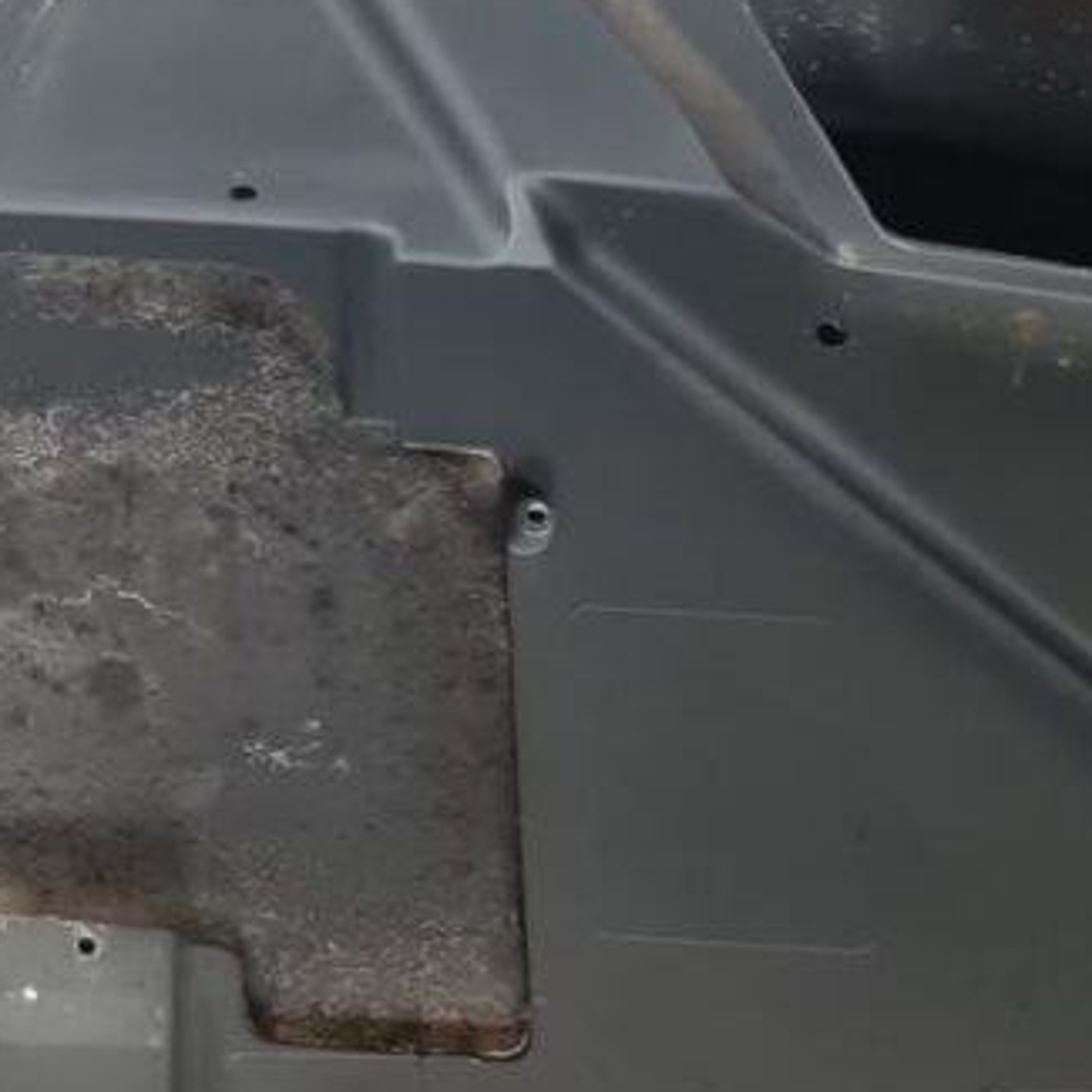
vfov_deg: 17.5
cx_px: -622
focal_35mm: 99
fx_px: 3533
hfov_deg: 15.9
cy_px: 292
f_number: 1.8
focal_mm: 5.4
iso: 200
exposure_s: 1/100
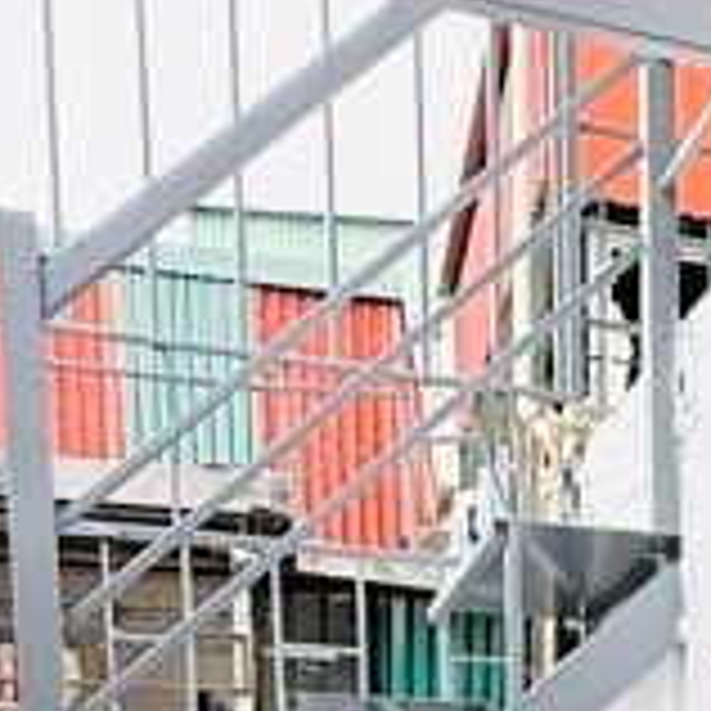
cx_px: 918
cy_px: 1220
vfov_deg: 18.0
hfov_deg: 19.9
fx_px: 1859
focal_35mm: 80
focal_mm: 2.22
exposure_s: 1/224
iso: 64
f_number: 2.2
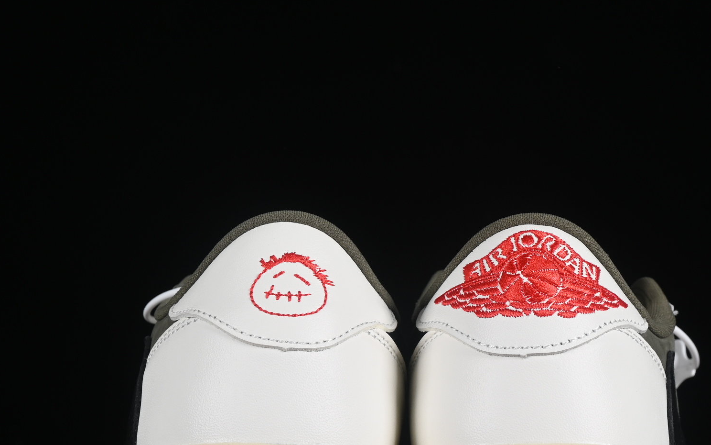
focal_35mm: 143
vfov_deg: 9.2
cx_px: 403
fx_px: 2771
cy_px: 280
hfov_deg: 14.6
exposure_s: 1/80
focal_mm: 50
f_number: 8
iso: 160
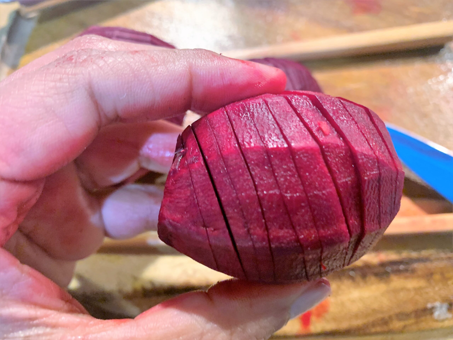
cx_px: 226
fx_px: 340
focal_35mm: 26
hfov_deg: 67.3
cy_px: 170
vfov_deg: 53.1
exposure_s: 1/33
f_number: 1.8
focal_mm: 4.25
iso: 320
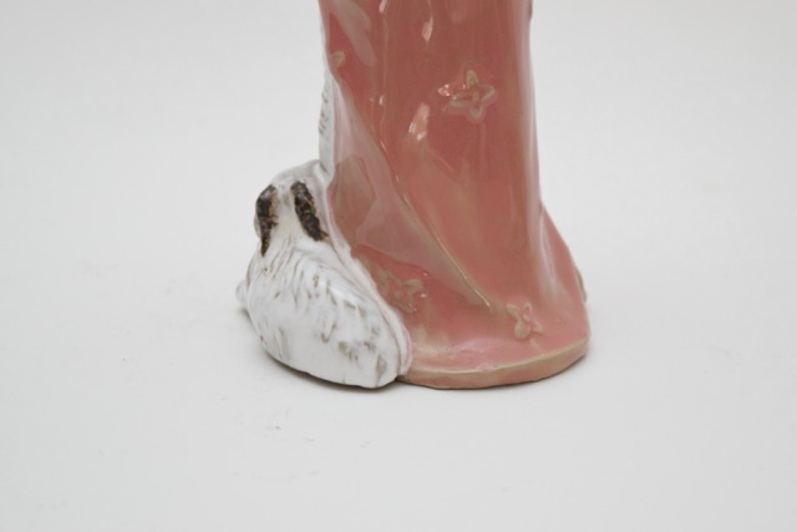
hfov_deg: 24.6
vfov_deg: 16.6
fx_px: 1827
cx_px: 398
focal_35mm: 82
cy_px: 266
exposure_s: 1/125
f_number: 5.6
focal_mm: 55
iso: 1600
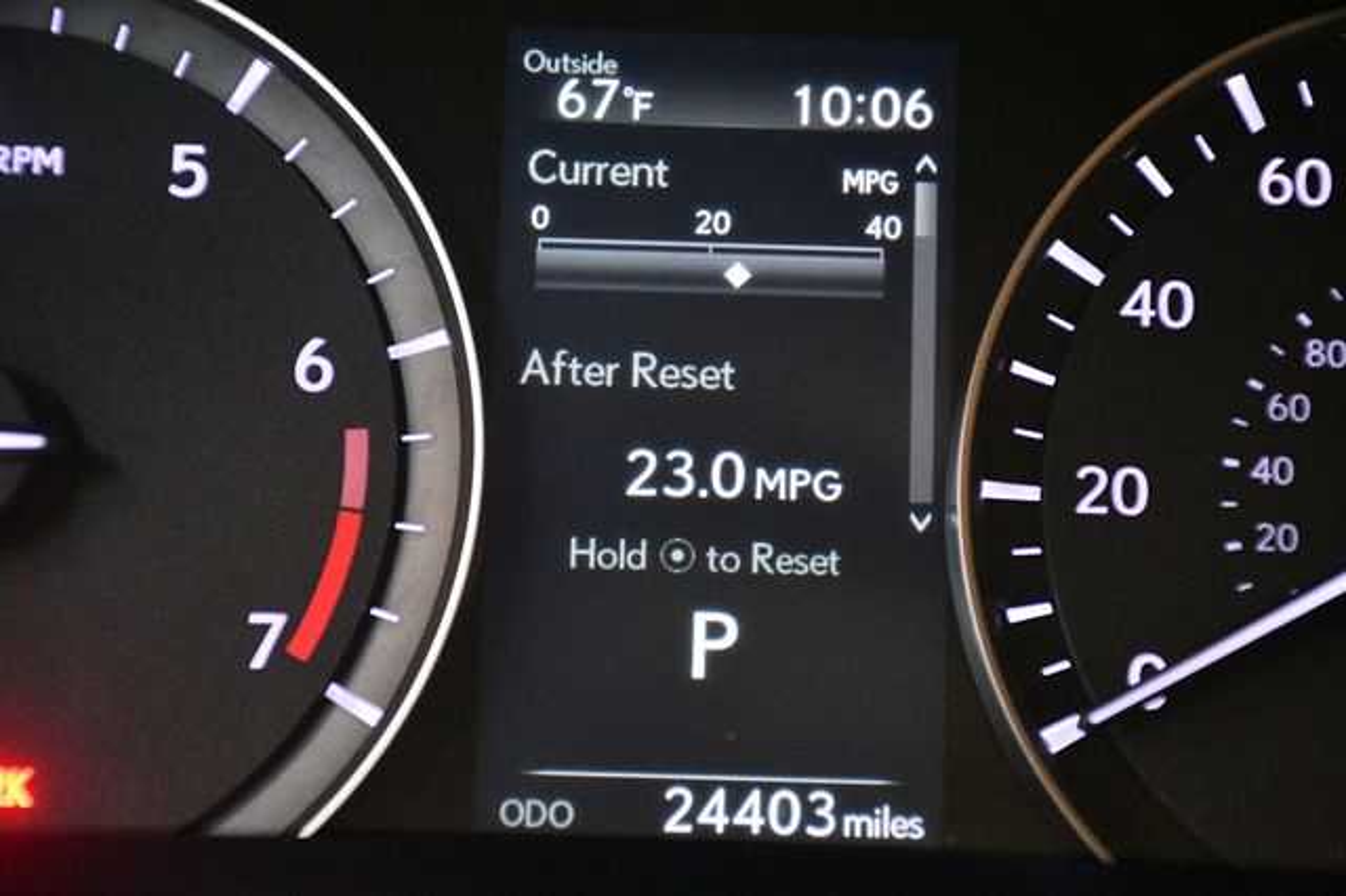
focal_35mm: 99
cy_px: 448
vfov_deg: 13.8
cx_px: 673
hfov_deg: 20.6
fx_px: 3699
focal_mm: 66
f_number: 5
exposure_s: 1/60
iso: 8000
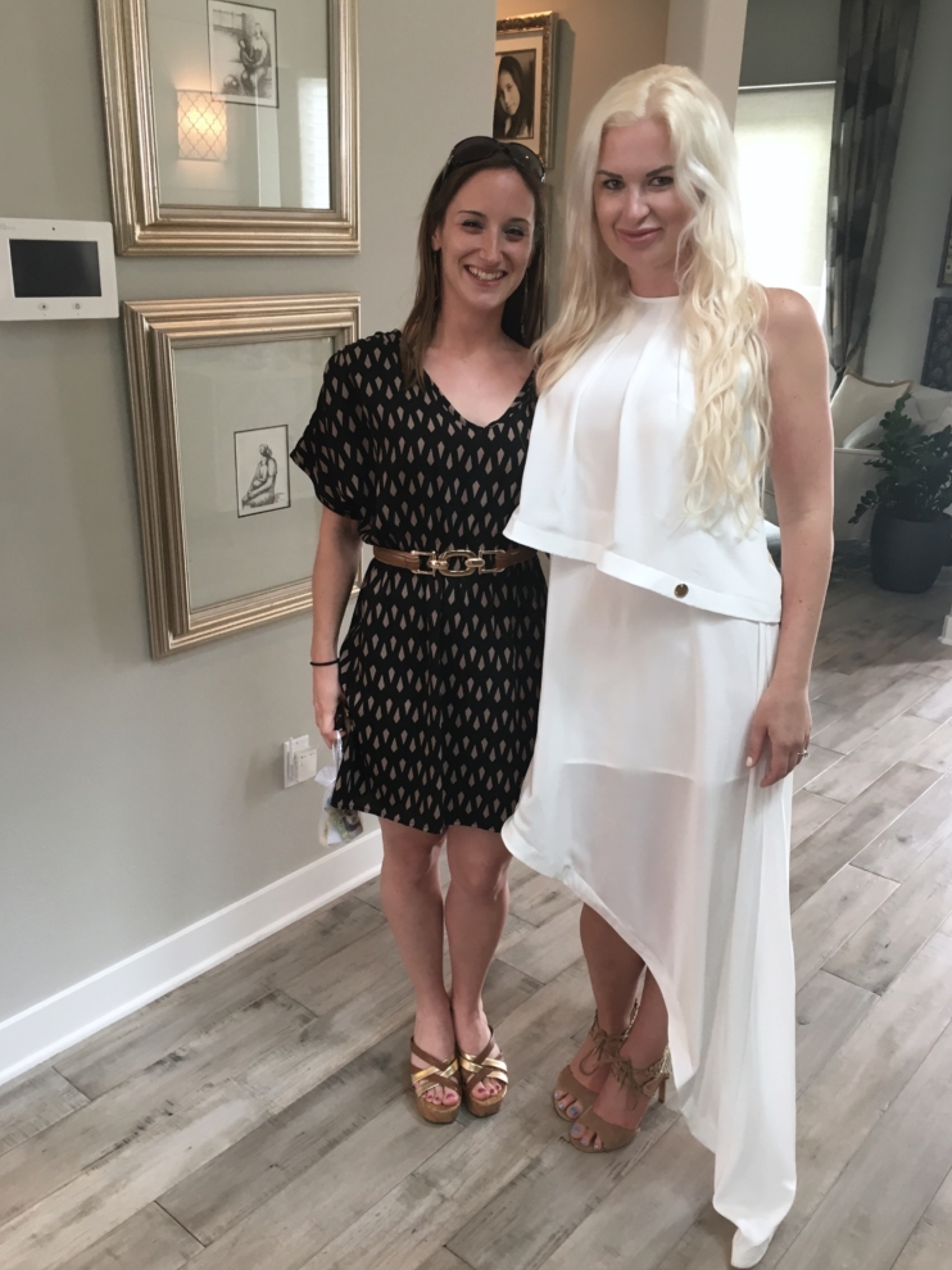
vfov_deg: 60.0
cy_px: 648
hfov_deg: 46.8
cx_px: 479
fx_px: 1101
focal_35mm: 30
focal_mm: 4.15
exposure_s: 1/30
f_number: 2.2
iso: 64
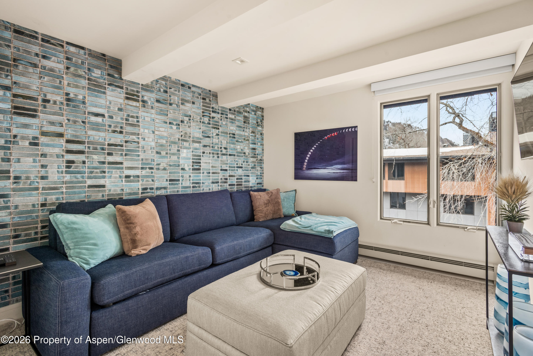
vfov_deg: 70.5
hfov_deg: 93.3
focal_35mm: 17
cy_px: 178
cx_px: 266
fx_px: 252
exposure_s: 1
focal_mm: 17
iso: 400
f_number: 10
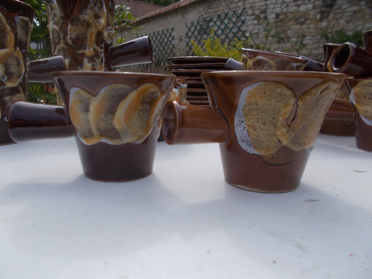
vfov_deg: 53.1
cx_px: 186
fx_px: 279
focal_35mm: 26
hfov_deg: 67.3
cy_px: 140
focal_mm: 4.6
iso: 80
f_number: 8
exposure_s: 1/160
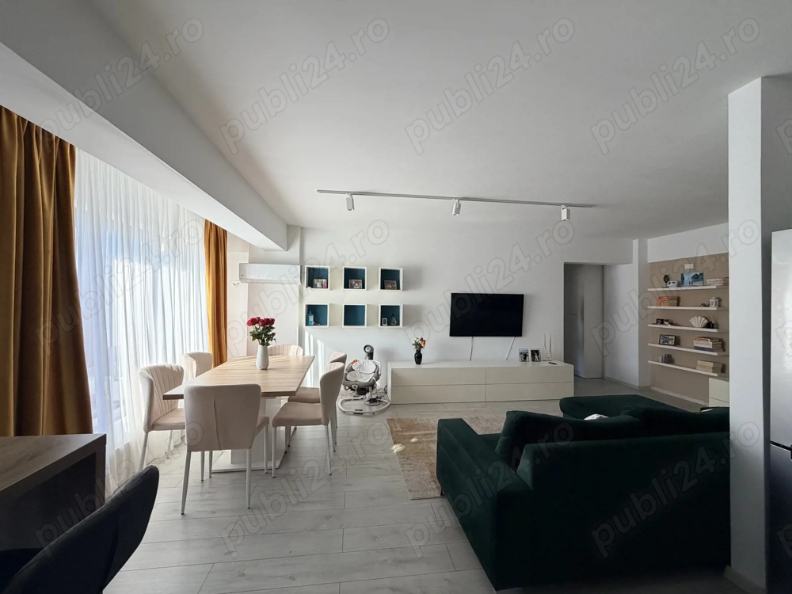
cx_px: 396
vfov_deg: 85.7
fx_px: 320
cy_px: 297
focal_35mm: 14
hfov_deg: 102.1
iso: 80
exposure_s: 1/121
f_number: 2.2
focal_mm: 2.22
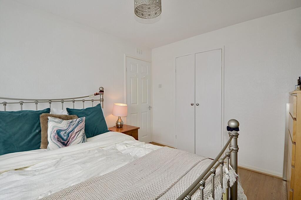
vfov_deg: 77.2
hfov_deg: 100.4
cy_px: 100
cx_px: 150
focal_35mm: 15
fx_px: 125
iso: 360
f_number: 4.5
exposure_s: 1/80
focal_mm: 10
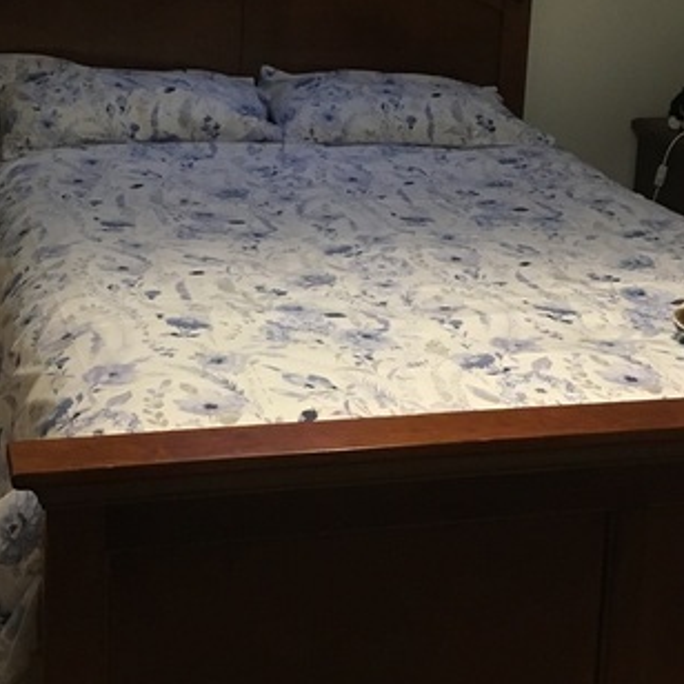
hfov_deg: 26.9
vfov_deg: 26.4
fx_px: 1431
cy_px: 133
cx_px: 298
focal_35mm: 64
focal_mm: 4.15
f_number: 2.2
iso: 200
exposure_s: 1/17
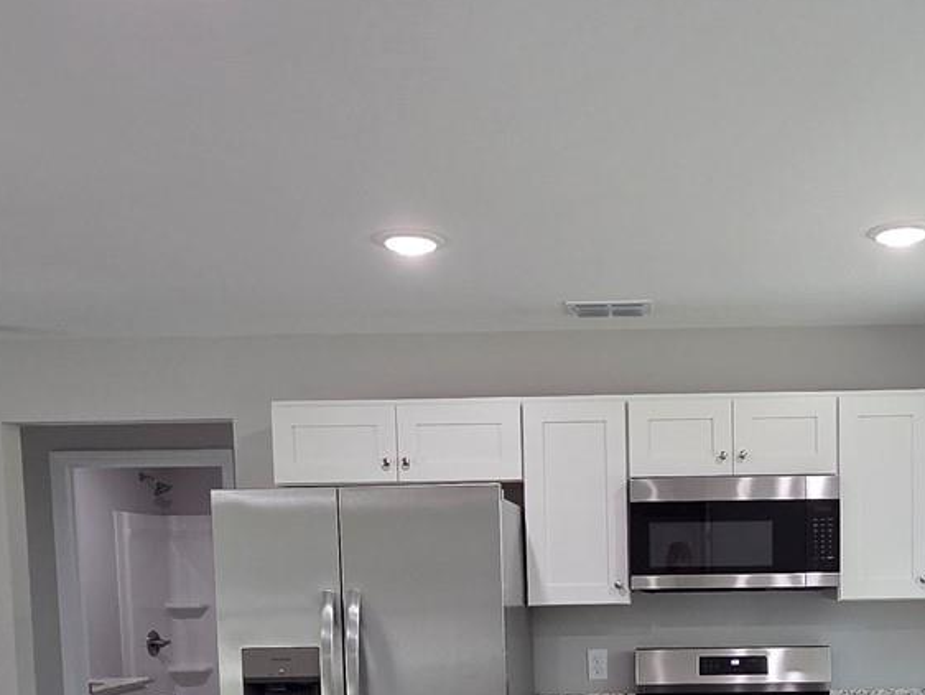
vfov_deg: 35.7
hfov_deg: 48.5
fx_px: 989
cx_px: 673
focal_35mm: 37
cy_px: 660
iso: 160
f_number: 2.2
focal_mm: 2.2
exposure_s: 1/120
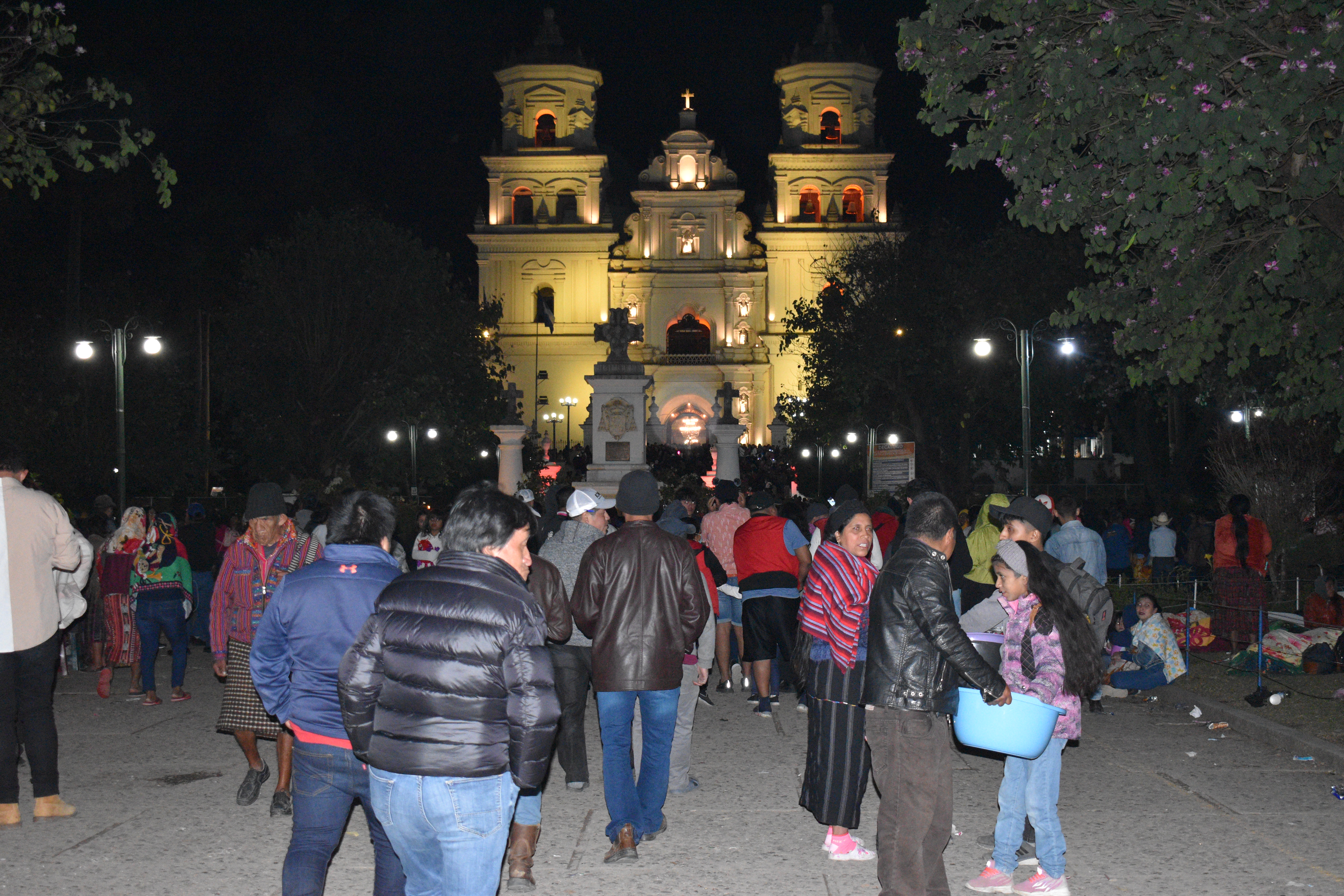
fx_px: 1792
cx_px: 672
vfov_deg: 28.1
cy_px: 448
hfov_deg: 41.1
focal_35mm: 48
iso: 4000
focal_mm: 32
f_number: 4.5
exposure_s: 1/60
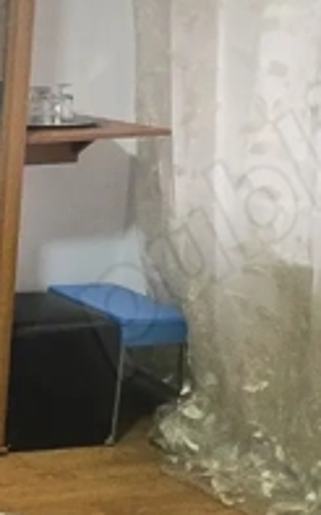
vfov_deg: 29.2
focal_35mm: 70
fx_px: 981
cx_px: -564
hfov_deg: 12.2
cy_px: 186
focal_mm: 1.7
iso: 250
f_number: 2.2
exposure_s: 1/50.3
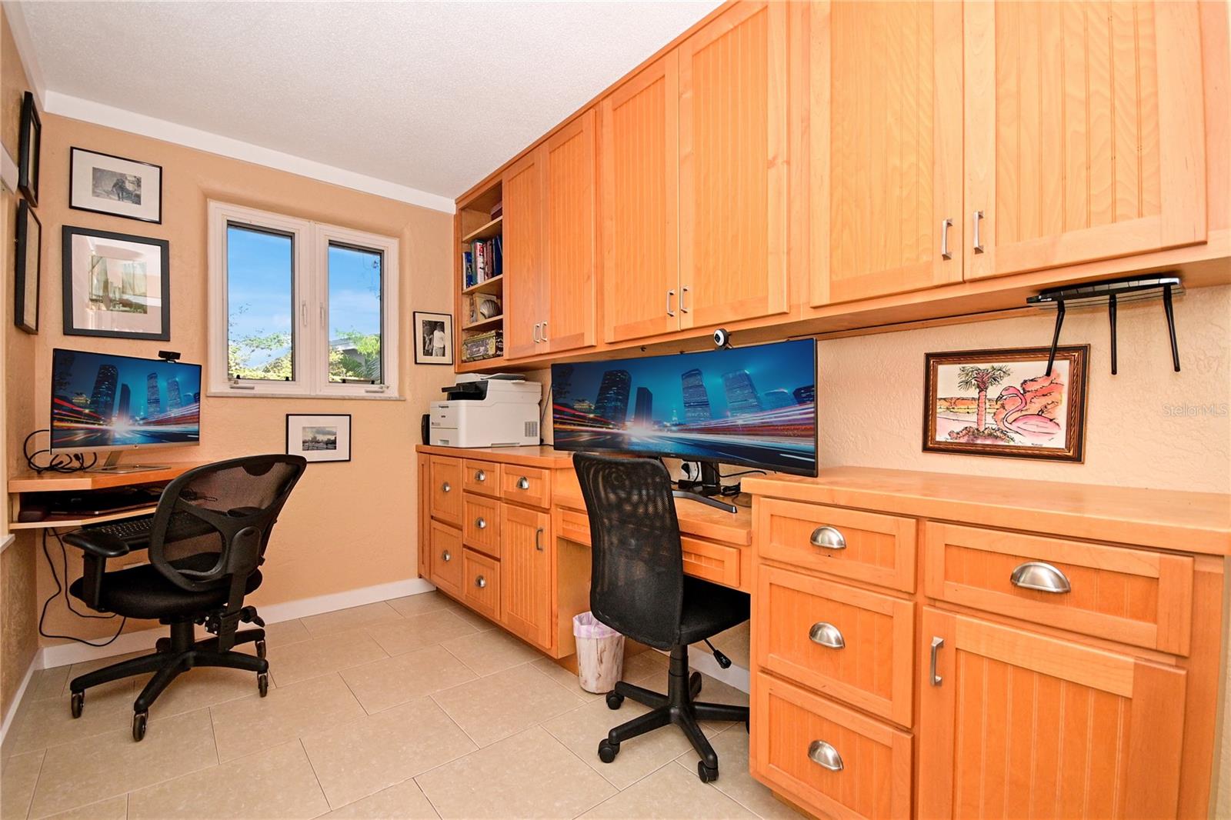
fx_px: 513
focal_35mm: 15
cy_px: 410
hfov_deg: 100.4
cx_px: 616
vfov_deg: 77.3
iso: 500
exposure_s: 1/160
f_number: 7.1
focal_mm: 10
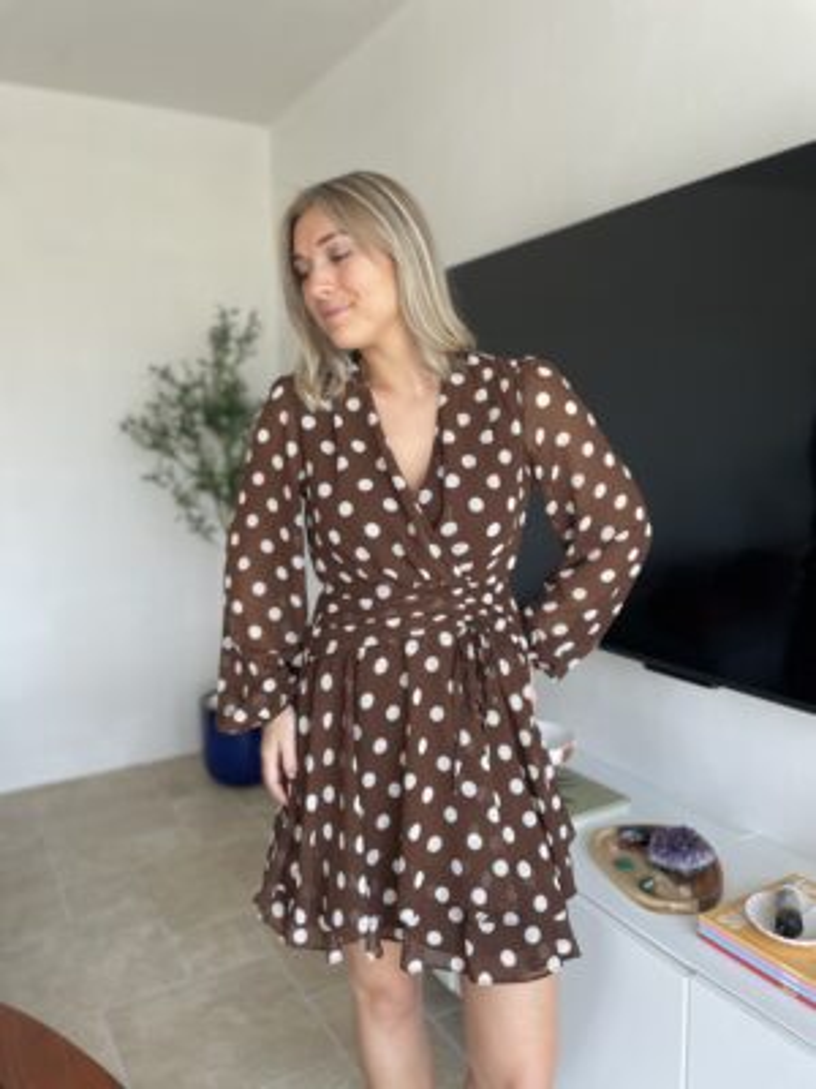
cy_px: 544
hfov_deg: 53.1
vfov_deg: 67.3
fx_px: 817
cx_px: 408
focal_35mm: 26
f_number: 1.6
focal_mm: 4.2
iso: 32
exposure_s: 1/125
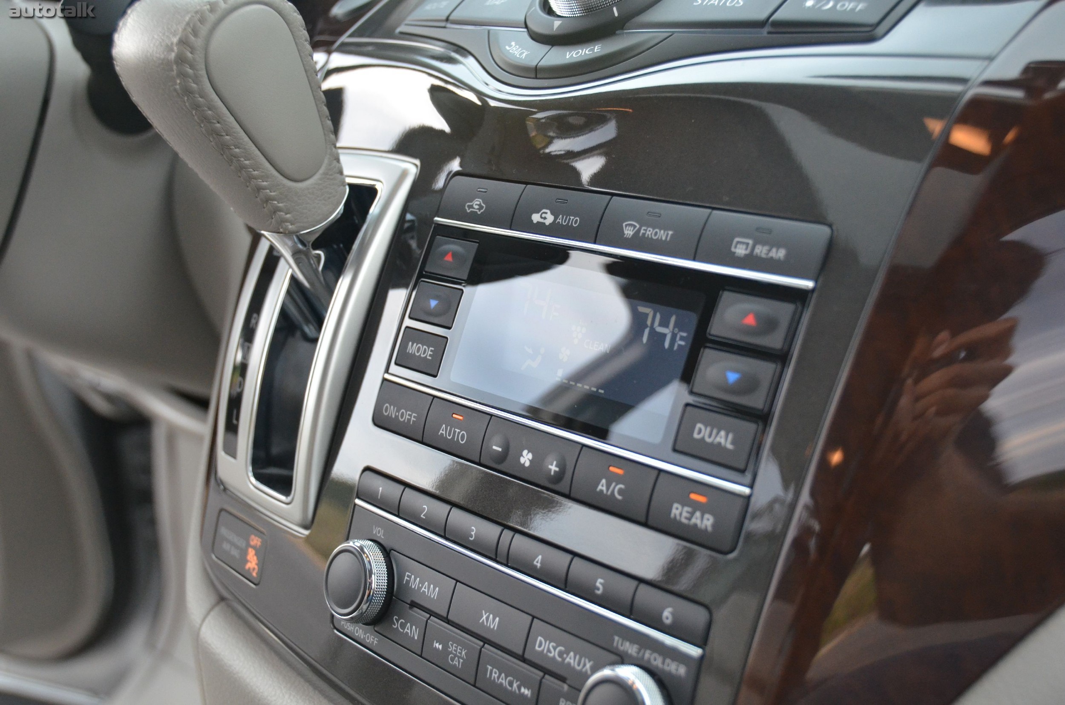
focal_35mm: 48
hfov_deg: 41.2
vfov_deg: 28.0
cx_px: 532
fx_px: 1417
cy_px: 352
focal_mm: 32
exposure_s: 1/500
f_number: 4.2
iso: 1600
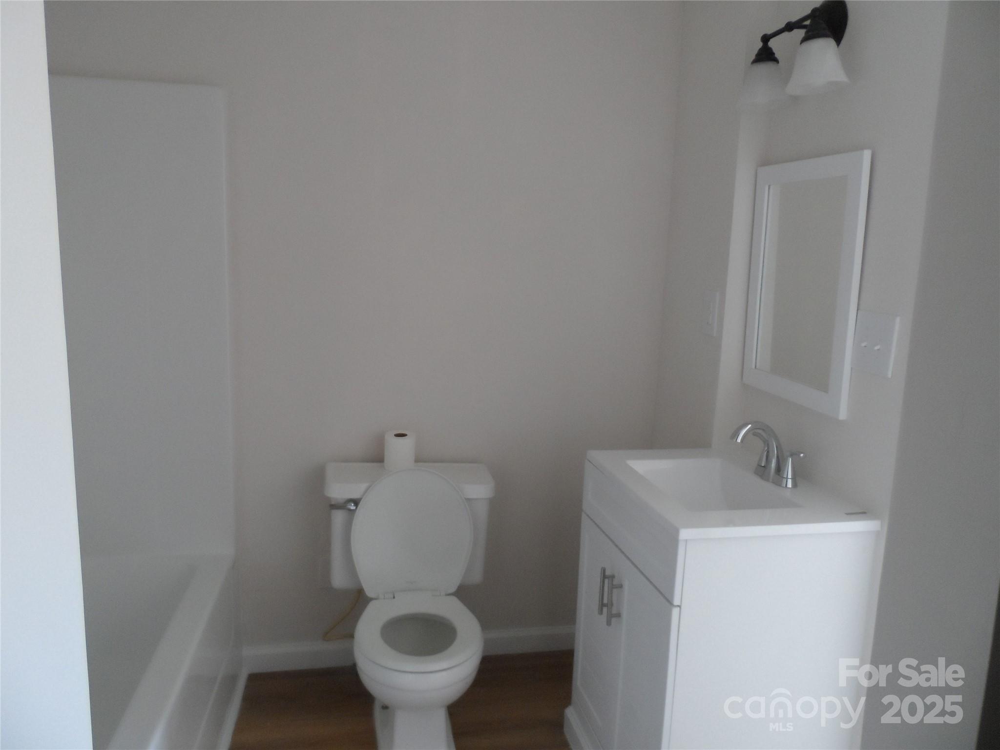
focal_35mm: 24
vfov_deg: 56.8
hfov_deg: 71.6
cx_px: 500
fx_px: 693
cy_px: 375
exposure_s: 1/30
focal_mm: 4
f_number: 3.2
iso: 320
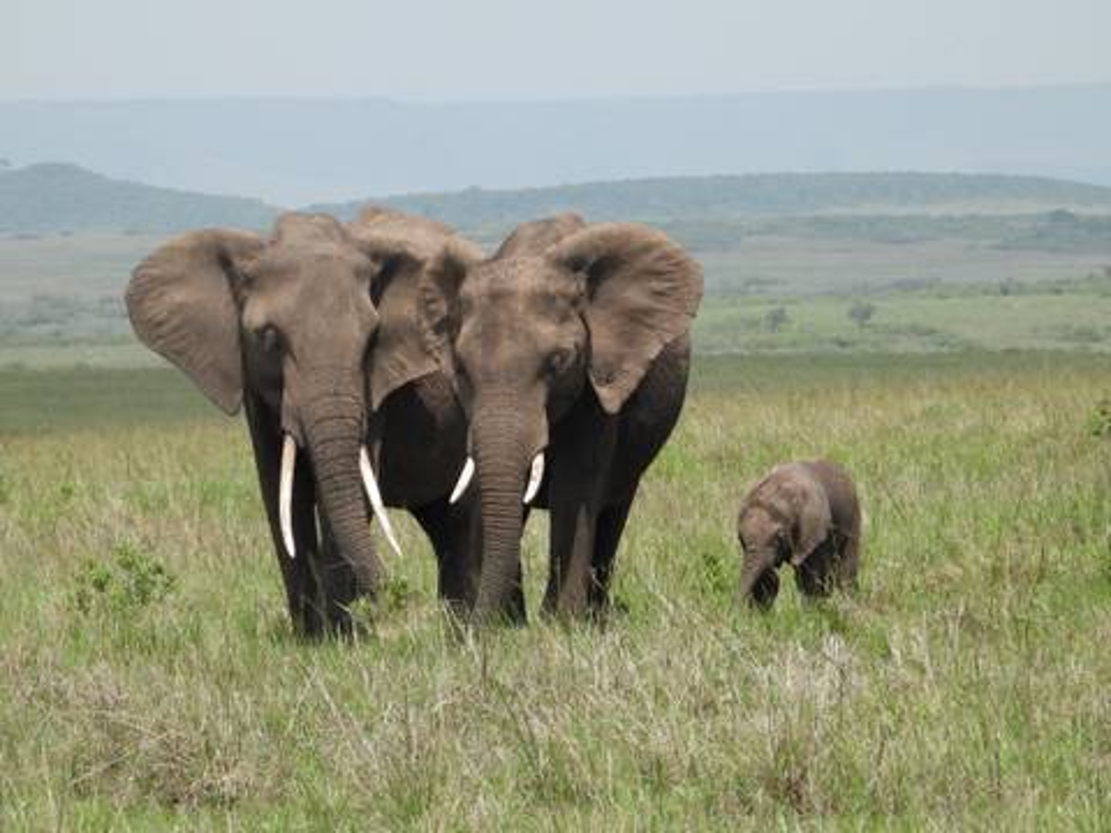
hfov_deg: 4.6
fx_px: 13897
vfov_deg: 3.4
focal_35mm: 433
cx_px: 556
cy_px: 416
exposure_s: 1/2000
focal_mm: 77.8
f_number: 5
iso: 360
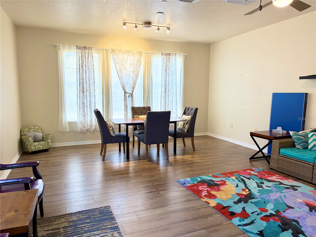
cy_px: 118
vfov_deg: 53.1
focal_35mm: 26
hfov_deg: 67.3
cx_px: 158
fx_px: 237
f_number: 1.6
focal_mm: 5.96
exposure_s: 1/120
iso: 80
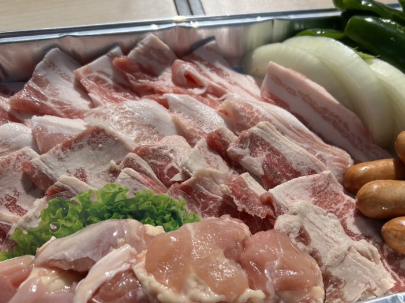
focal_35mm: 38
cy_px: 181
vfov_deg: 37.6
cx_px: 238
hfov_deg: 48.8
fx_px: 444
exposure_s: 1/8696
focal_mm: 5.7
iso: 50
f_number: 1.5
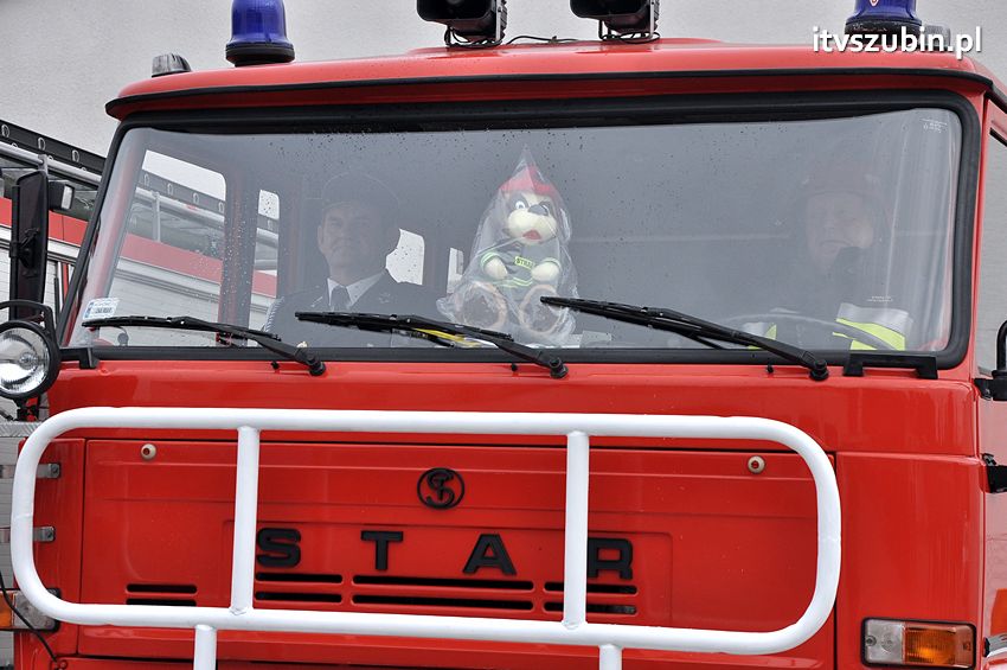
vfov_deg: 13.8
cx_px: 504
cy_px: 335
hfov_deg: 20.6
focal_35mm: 99
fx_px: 2767
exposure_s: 1/800
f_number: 7.1
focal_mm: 66
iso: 500
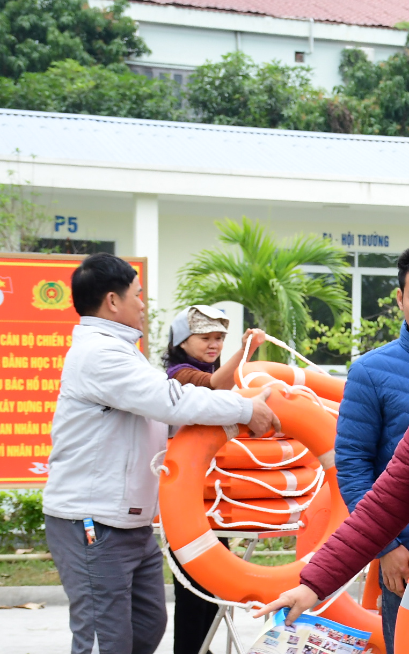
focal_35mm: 122
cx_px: 682
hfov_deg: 10.2
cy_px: 441
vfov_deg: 17.0
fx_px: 2178
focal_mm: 35
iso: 640
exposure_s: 1/200
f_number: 7.1
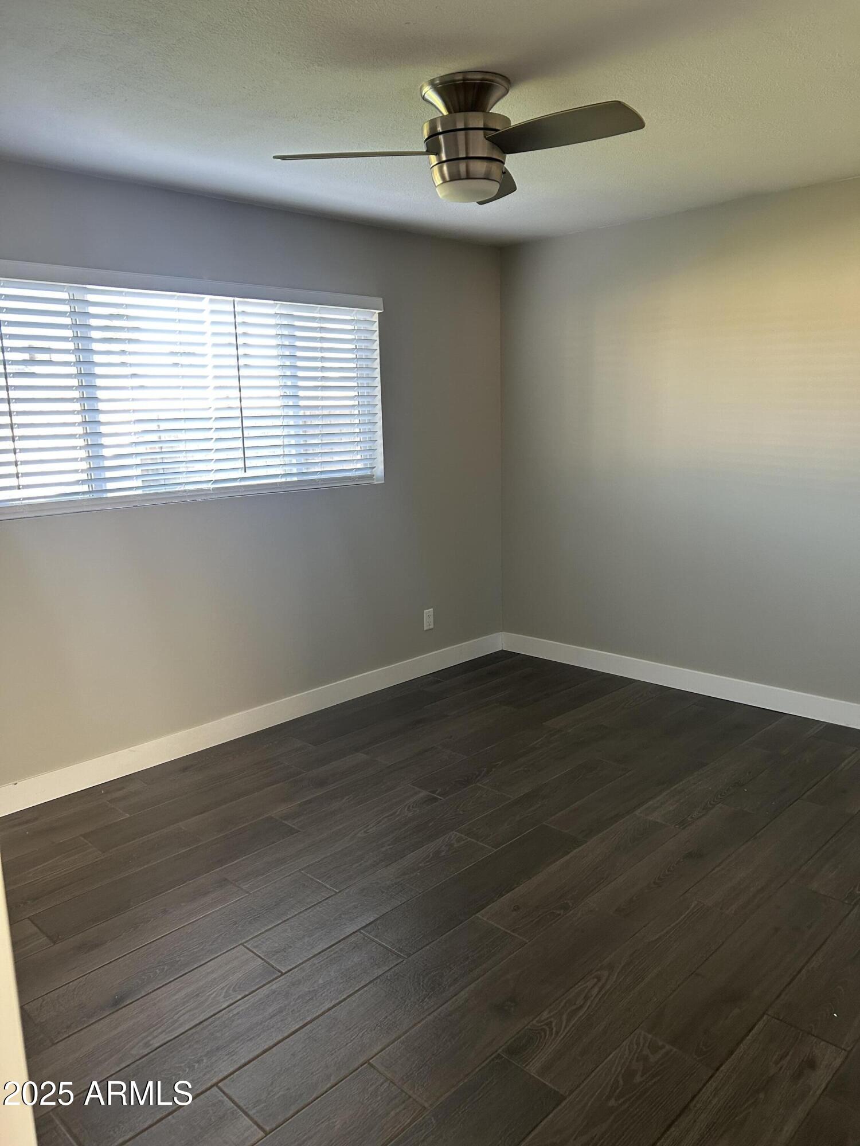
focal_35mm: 26
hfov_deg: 53.1
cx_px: 430
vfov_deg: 67.3
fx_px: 861
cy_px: 573
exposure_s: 1/83
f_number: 1.5
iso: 125
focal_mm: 5.7
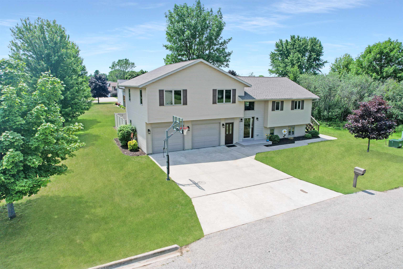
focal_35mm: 22
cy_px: 134
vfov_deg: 57.2
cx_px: 202
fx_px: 246
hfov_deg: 78.6
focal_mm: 8.38
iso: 100
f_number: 2.8
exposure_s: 1/2500
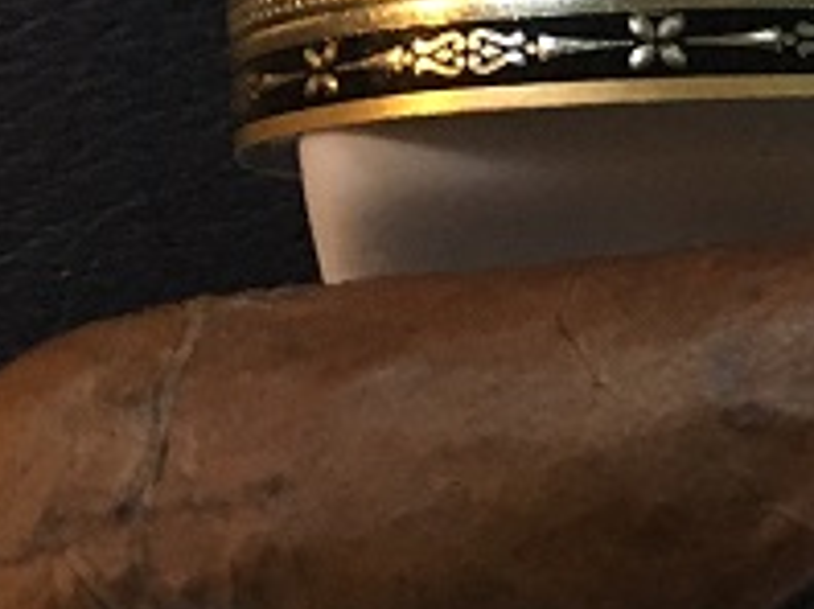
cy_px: 247
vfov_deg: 14.2
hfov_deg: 16.8
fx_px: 2443
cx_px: 1295
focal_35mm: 104
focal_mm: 4.15
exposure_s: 1/15
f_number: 2.2
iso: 400
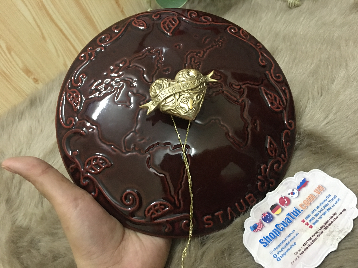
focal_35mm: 29
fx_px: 300
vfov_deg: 48.2
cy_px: 134
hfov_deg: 61.7
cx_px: 179
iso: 160
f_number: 2.2
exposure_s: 1/8
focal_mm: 4.15
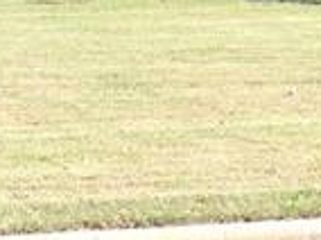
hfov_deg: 8.0
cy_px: -439
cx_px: 588
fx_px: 2203
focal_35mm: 238
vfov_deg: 5.9
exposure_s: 1/250
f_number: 3.2
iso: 100
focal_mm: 5.8
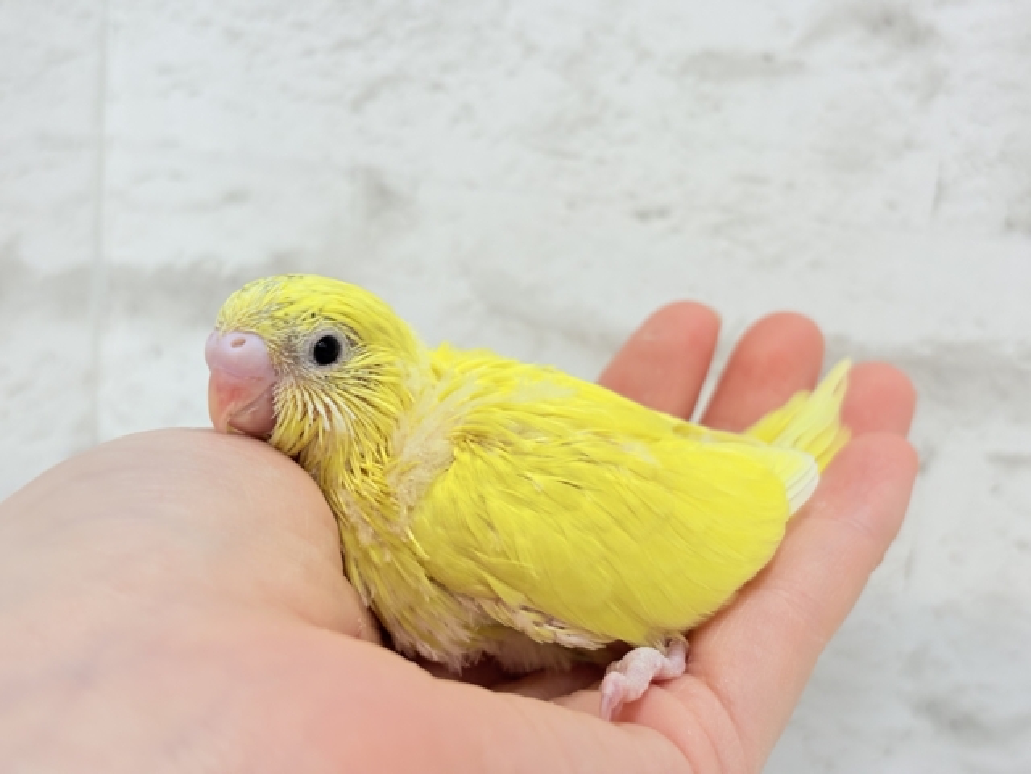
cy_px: 387
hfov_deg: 36.8
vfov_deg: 28.0
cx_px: 516
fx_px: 1549
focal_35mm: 52
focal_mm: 5.96
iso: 80
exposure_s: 1/100
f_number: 1.6
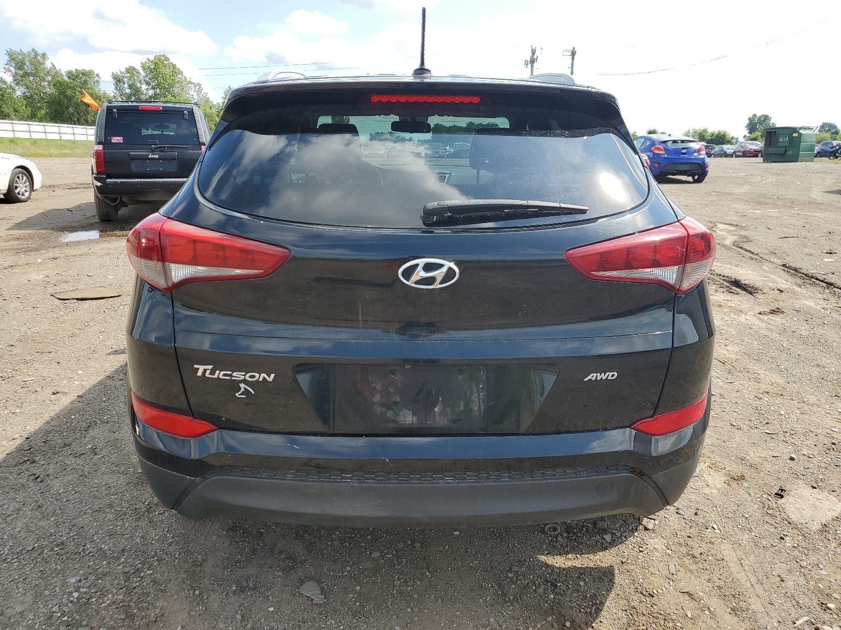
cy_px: 315
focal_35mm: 26
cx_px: 420
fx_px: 632
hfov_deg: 67.3
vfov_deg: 53.1
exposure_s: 1/1667
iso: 50
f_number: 1.5
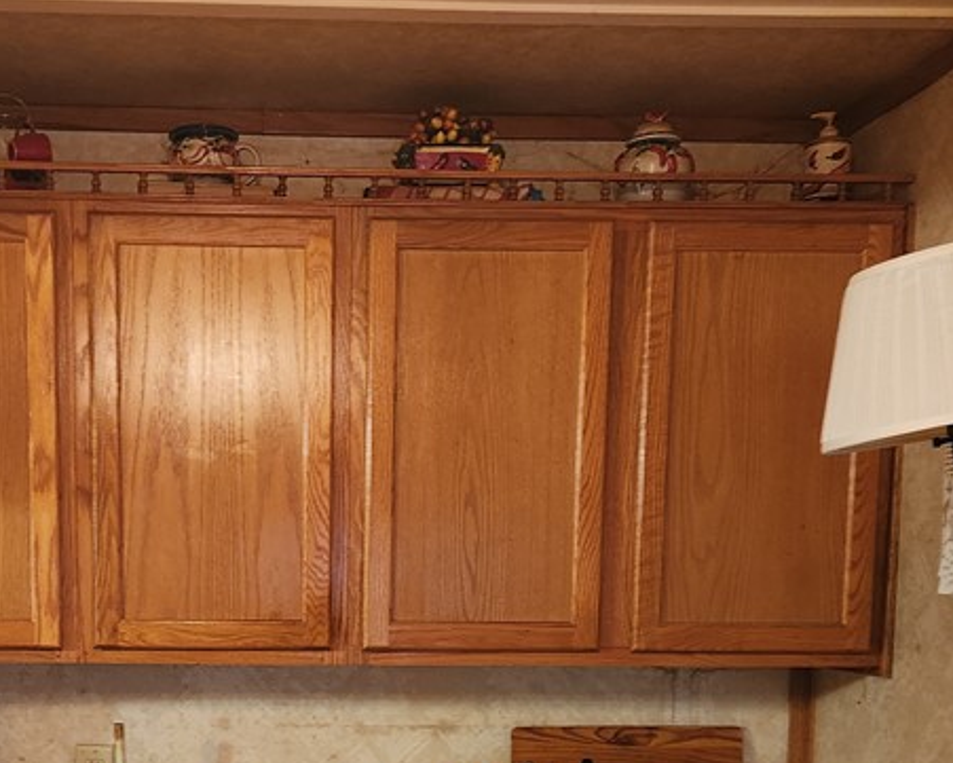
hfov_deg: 36.2
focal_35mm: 51
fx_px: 1439
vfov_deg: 28.2
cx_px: 296
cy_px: 727
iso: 640
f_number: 1.8
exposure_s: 1/30
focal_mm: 5.4
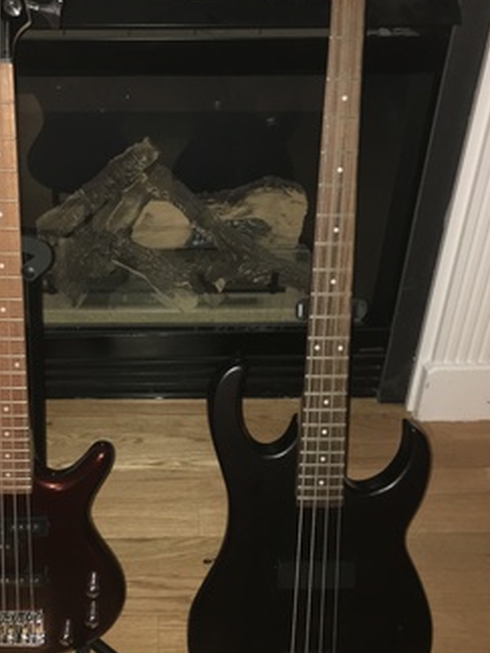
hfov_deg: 33.3
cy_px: 294
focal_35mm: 43
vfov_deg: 43.8
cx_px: 159
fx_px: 812
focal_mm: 4.15
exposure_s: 1/16
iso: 160
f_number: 2.2
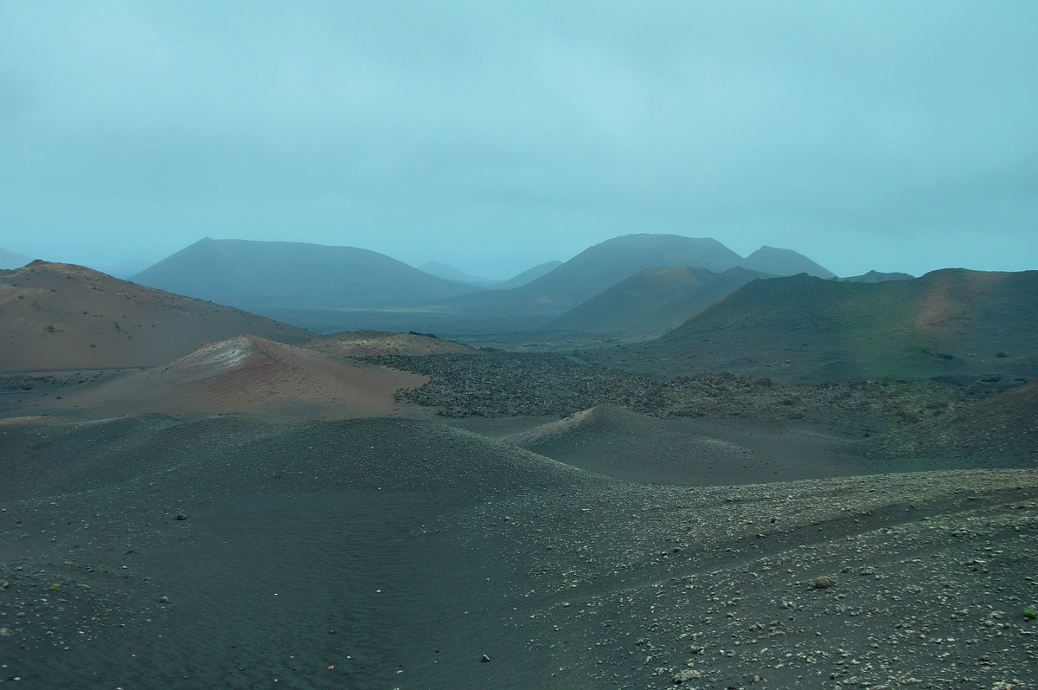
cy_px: 345
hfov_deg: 41.2
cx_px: 519
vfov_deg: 28.0
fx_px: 1382
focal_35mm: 48
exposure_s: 1/200
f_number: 7.1
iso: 400
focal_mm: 32
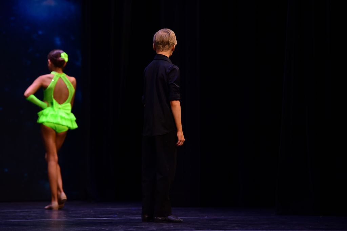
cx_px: 174
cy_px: 116
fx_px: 1638
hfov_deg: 12.1
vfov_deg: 8.1
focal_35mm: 170
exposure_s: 1/800
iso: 2500
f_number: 4
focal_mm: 170
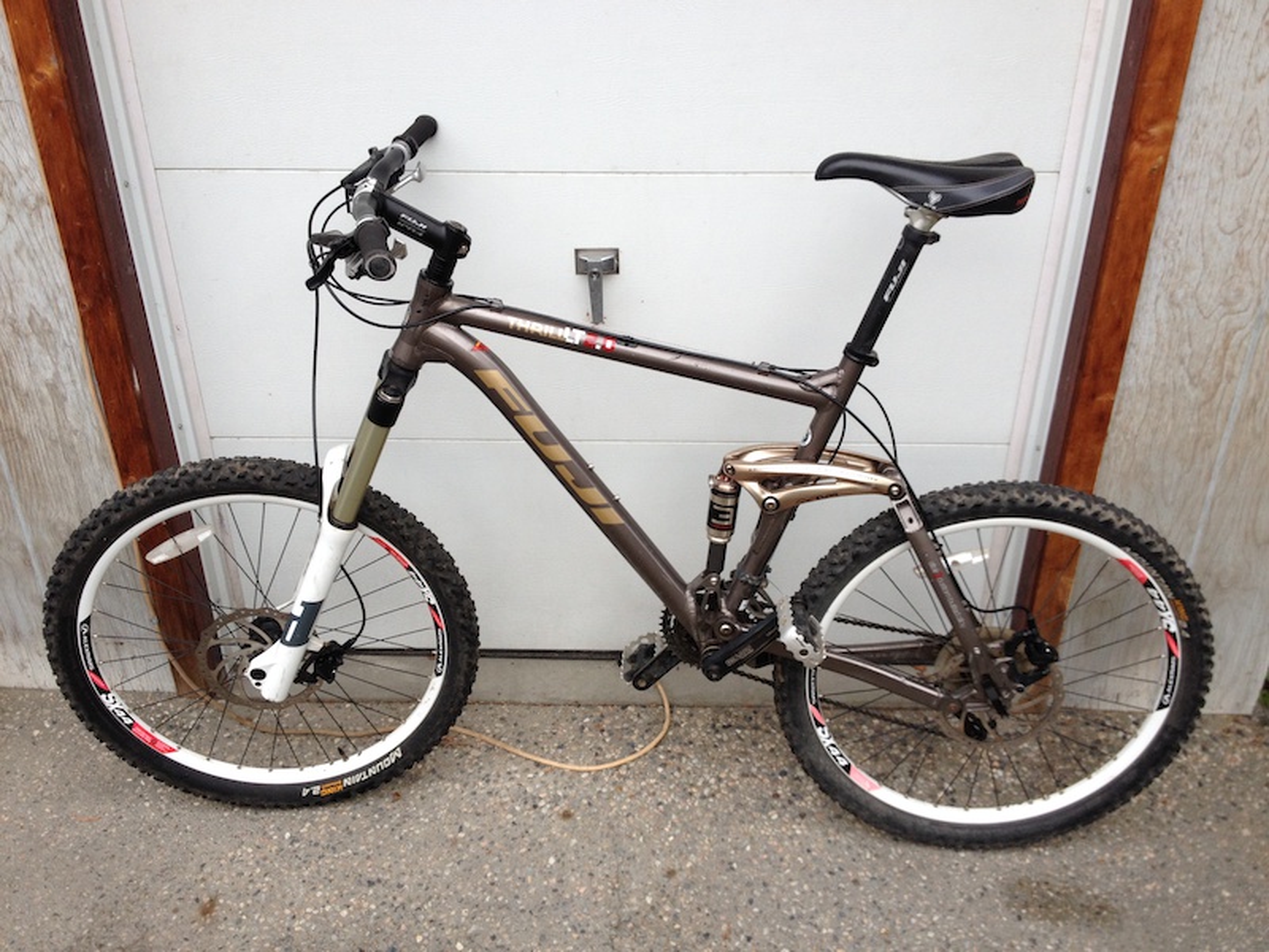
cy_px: 476
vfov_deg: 40.7
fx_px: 1283
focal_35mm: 35
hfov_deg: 52.6
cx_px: 634
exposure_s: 1/196
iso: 50
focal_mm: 4.28
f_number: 2.4
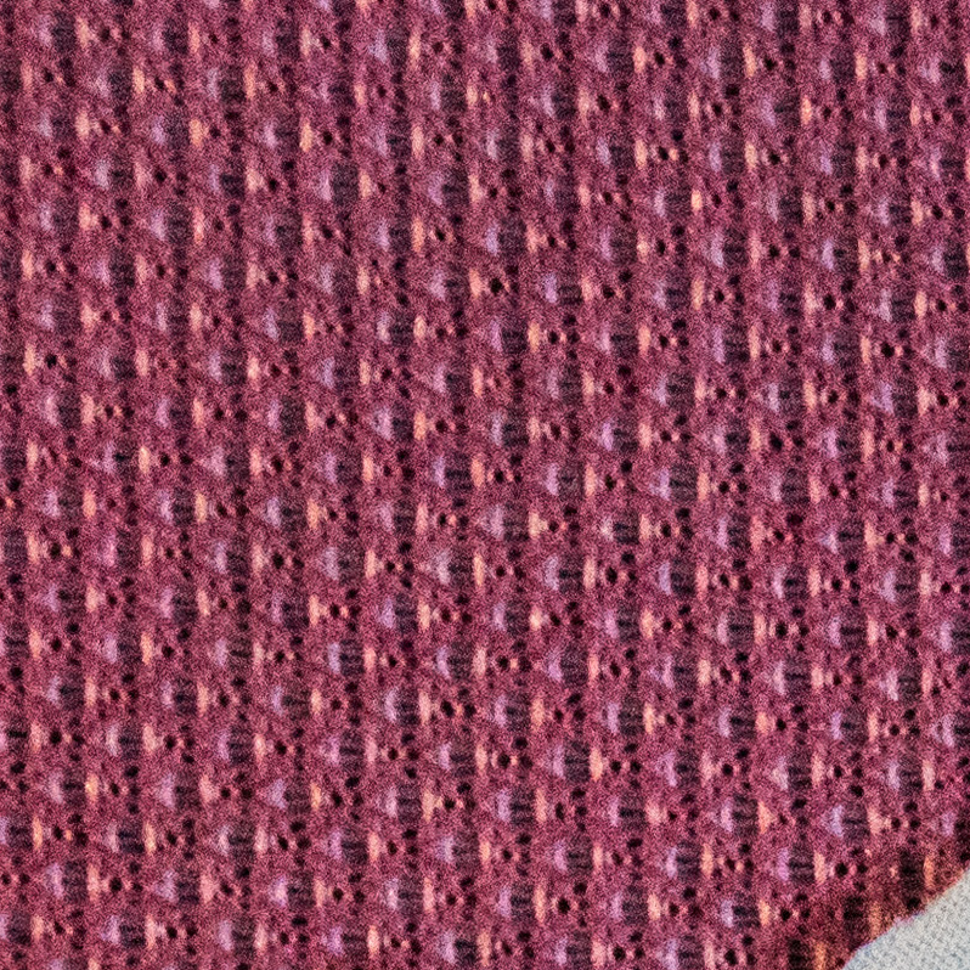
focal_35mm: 753
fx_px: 23872
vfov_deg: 2.3
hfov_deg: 2.3
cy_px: 2149
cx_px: 1532
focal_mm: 85
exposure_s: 1/60
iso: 3200
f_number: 5.3
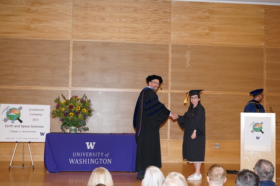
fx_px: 397
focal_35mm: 51
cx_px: 140
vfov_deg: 26.5
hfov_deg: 38.9
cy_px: 93
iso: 1600
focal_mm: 51
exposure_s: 1/100
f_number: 4.5
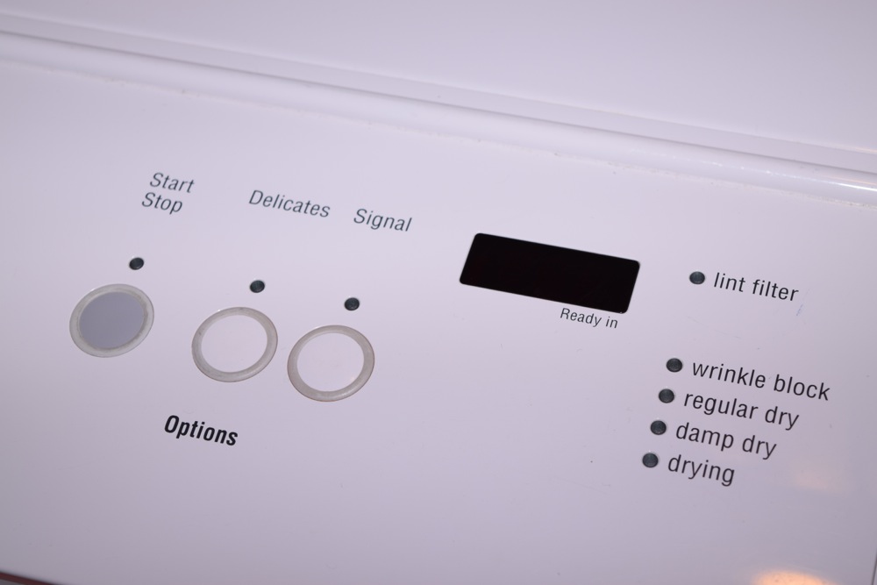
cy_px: 292
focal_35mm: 82
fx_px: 2010
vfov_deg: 16.6
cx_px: 438
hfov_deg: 24.6
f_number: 6.3
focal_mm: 55
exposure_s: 1/60
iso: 100
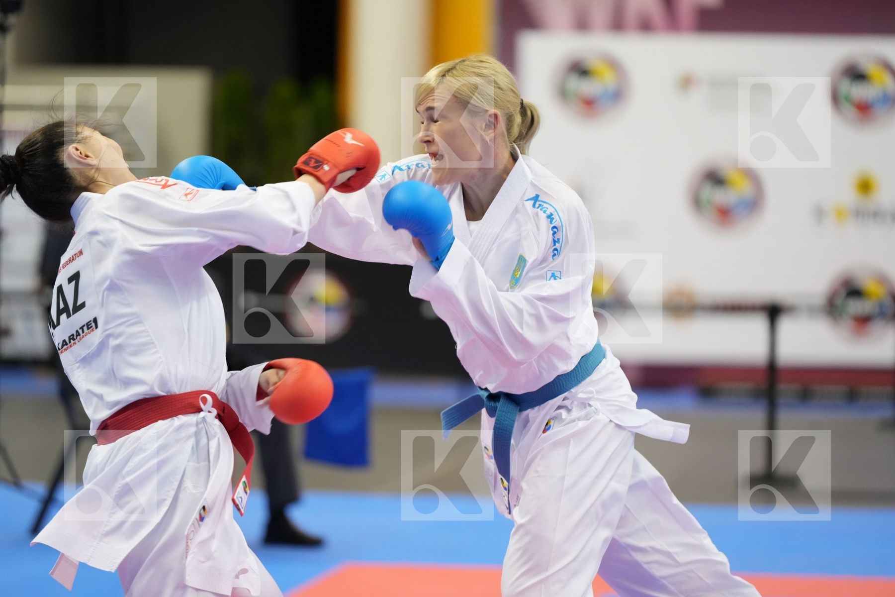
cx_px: 448
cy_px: 298
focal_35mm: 165
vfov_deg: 8.3
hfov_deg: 12.5
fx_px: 4102
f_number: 2.8
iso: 3200
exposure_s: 1/1000
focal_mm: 165
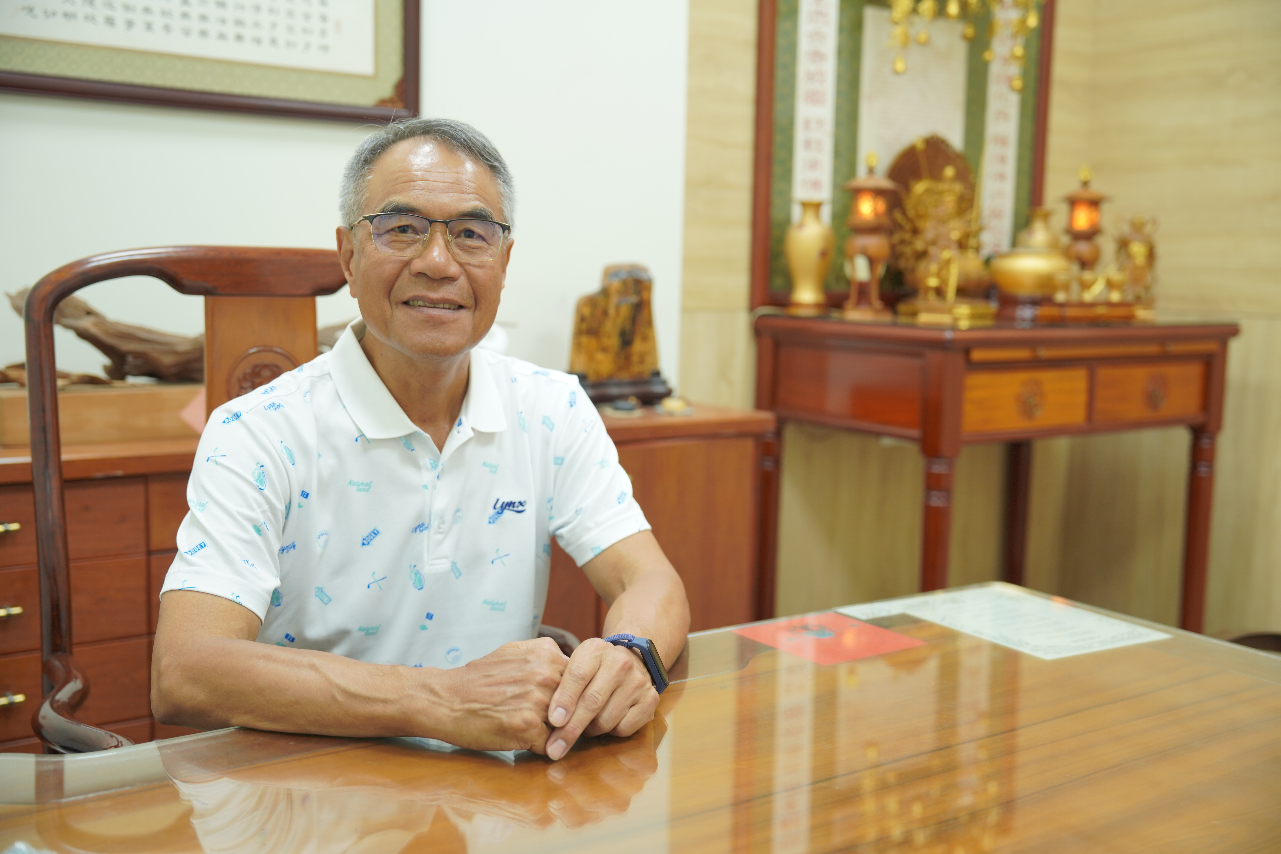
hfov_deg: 50.7
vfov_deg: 35.1
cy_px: 427
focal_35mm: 38
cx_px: 640
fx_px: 1352
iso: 400
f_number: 2.8
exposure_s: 1/40
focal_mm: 38
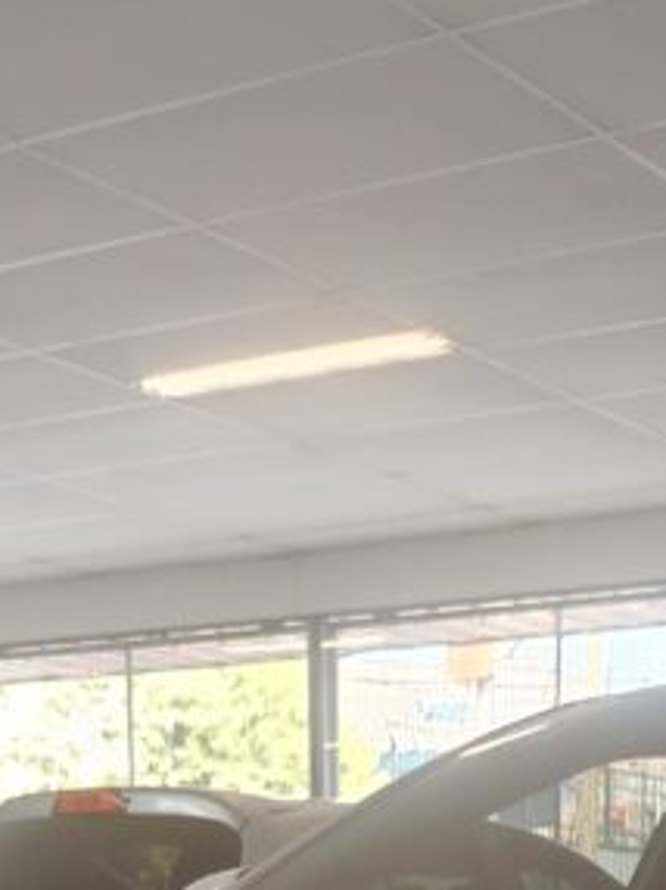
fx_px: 2209
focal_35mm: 86
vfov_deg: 19.8
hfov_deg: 16.9
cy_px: 1335
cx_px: 588
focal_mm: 5.25
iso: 409
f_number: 1.75
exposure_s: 1/100
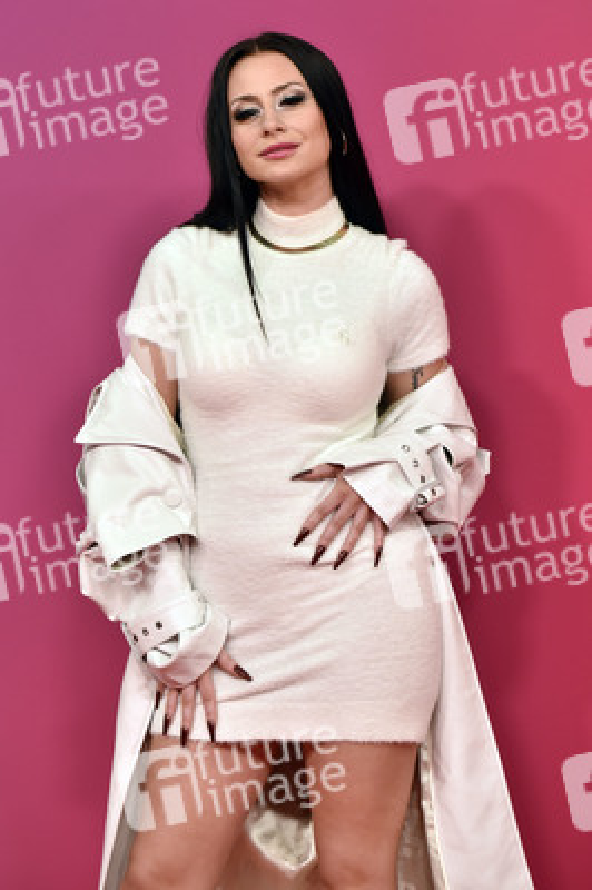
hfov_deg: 10.1
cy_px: 445
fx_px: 3336
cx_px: 296
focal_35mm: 135
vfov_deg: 15.2
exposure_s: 1/200
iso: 2000
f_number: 5.6
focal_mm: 135
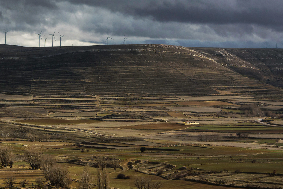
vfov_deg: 7.9
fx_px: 1360
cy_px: 91
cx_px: 60
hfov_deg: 11.8
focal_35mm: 173
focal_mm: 58
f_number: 8
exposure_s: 1/250
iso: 160
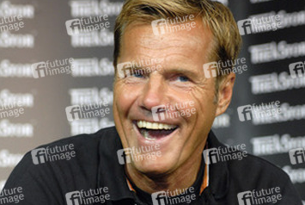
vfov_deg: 6.9
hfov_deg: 10.3
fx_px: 1686
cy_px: 90
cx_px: 149
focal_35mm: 199
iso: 800
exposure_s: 1/125
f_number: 5.6
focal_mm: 105
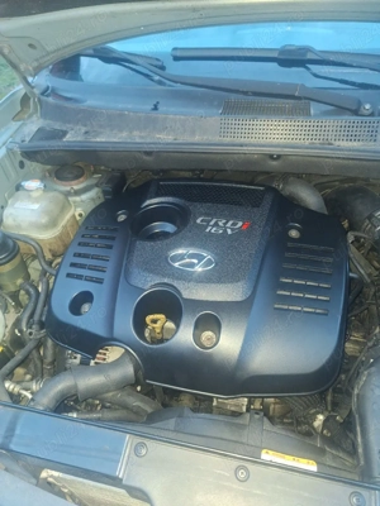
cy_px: 253
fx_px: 337
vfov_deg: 73.9
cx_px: 190
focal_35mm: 23
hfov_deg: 58.9
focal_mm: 5.54
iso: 25
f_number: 1.8
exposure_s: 1/20
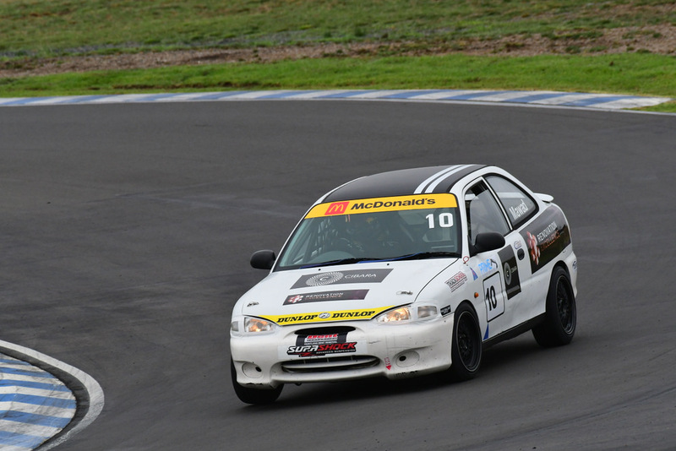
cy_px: 226
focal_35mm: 750
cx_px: 338
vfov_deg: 1.8
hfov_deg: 2.7
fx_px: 14088
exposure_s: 1/640
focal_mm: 500
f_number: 10
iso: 1000
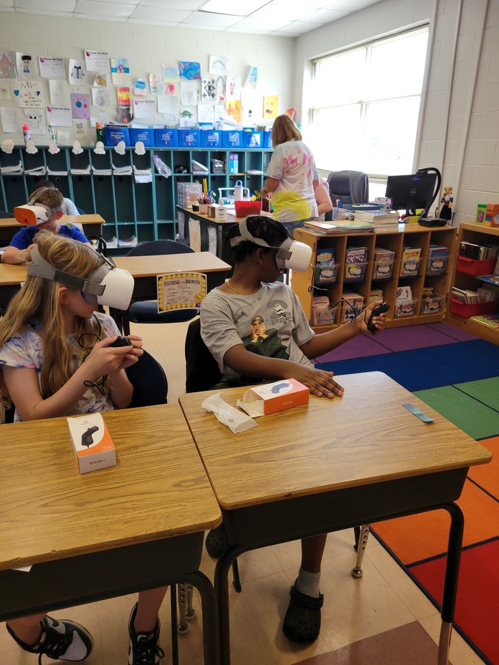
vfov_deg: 67.3
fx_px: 500
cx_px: 250
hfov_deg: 53.1
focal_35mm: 26
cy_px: 332
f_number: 1.8
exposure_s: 1/120
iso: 200
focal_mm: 5.4
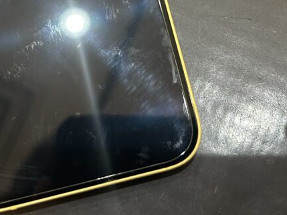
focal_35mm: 62
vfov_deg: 22.6
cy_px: -7
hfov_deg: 31.2
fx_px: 514
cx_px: 127
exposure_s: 1/60
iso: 160
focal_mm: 5.7
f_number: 1.5
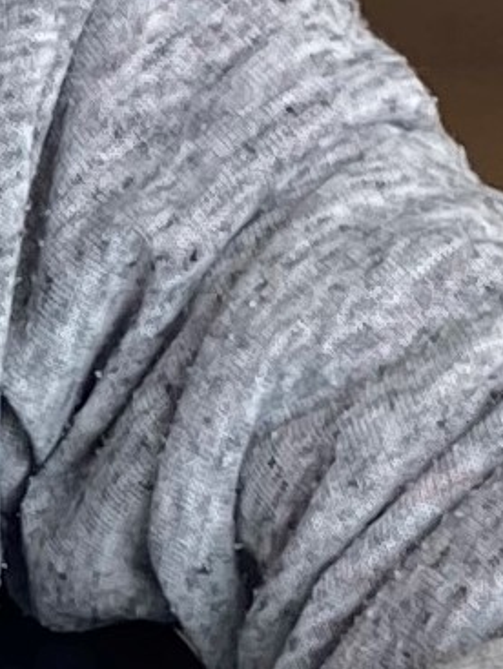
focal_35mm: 230
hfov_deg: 6.2
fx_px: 4448
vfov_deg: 8.6
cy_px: 370
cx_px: -605
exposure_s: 1/100
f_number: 1.8
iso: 32
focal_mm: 3.99
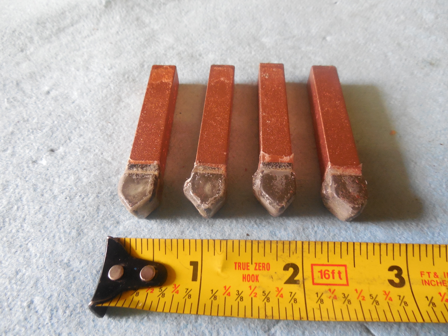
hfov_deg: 69.4
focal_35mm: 25
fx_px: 324
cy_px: 168
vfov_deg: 54.9
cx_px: 224
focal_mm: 4.5
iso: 400
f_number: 3.3
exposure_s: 1/25
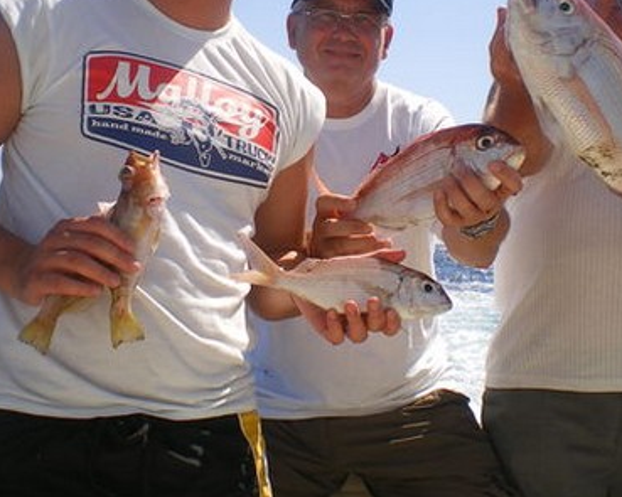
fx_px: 1104
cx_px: 325
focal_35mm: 60
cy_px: 116
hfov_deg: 31.5
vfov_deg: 25.0
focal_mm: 6.3
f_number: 4.6
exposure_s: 1/500
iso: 50
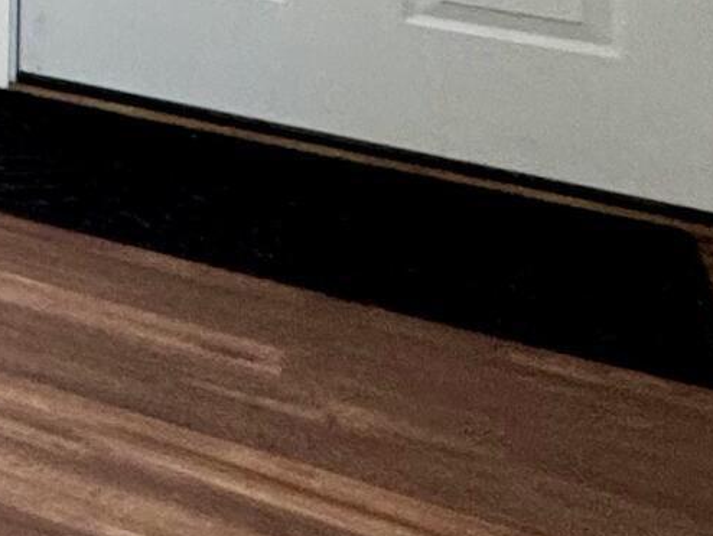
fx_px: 1752
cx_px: -1202
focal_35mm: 85
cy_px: -503
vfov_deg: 14.6
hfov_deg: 13.1
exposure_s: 1/120
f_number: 2.2
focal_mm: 2.22
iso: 200
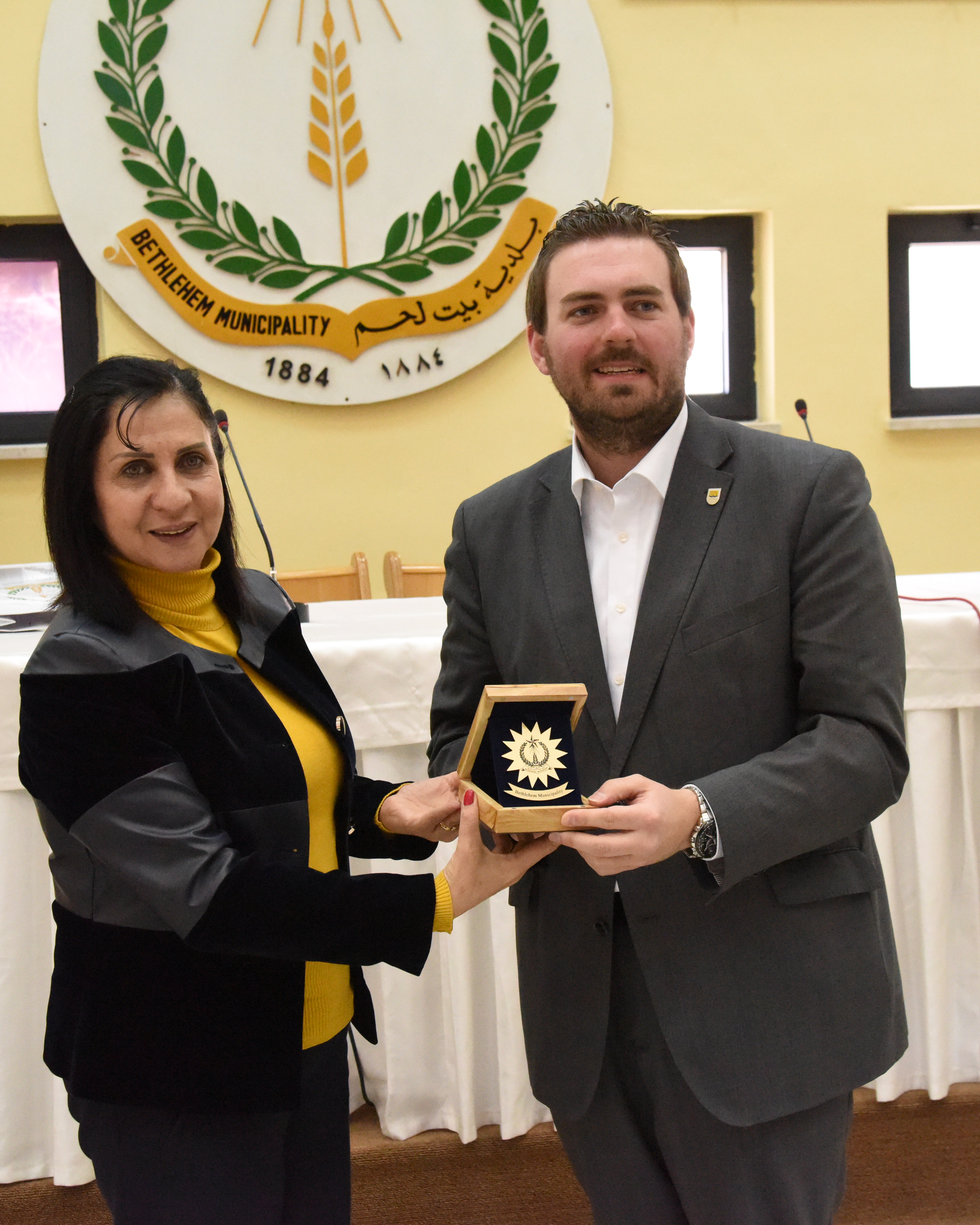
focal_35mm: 62
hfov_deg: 24.6
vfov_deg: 30.5
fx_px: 2248
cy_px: 613
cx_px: 496
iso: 10000
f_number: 7.1
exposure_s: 1/200
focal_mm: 44
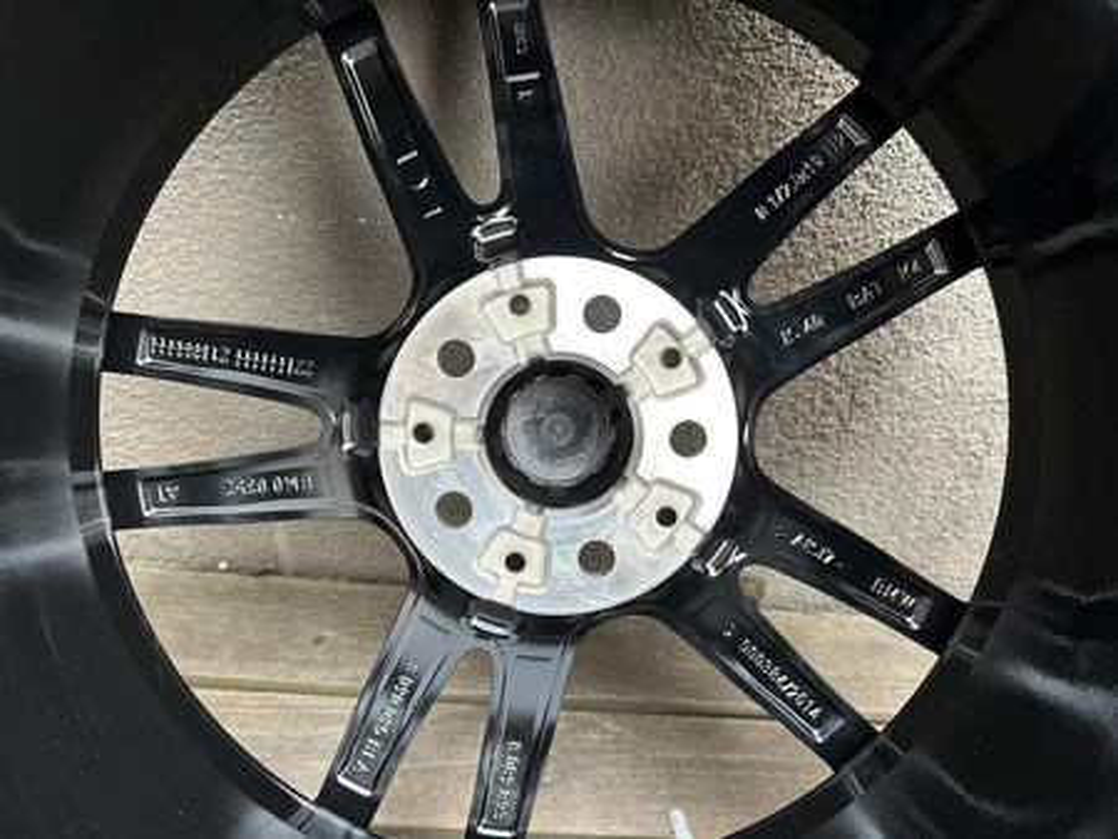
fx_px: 776
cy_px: 420
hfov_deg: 71.6
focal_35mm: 24
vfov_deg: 56.9
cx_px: 559
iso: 250
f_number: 1.78
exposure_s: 1/60
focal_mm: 6.86
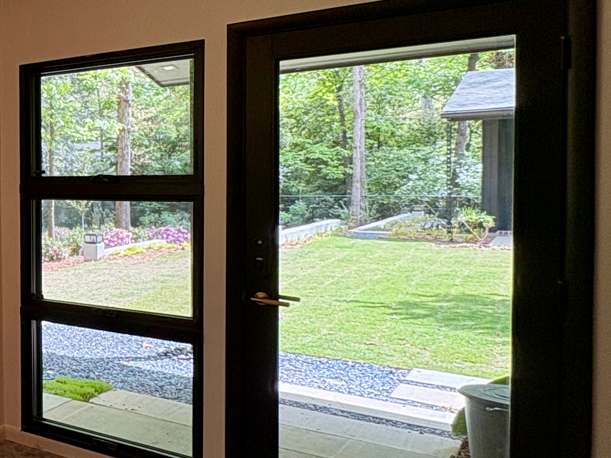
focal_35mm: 41
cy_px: 197
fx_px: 724
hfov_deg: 31.4
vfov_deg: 35.1
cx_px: -237
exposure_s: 1/126
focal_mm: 2.22
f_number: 2.2
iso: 40
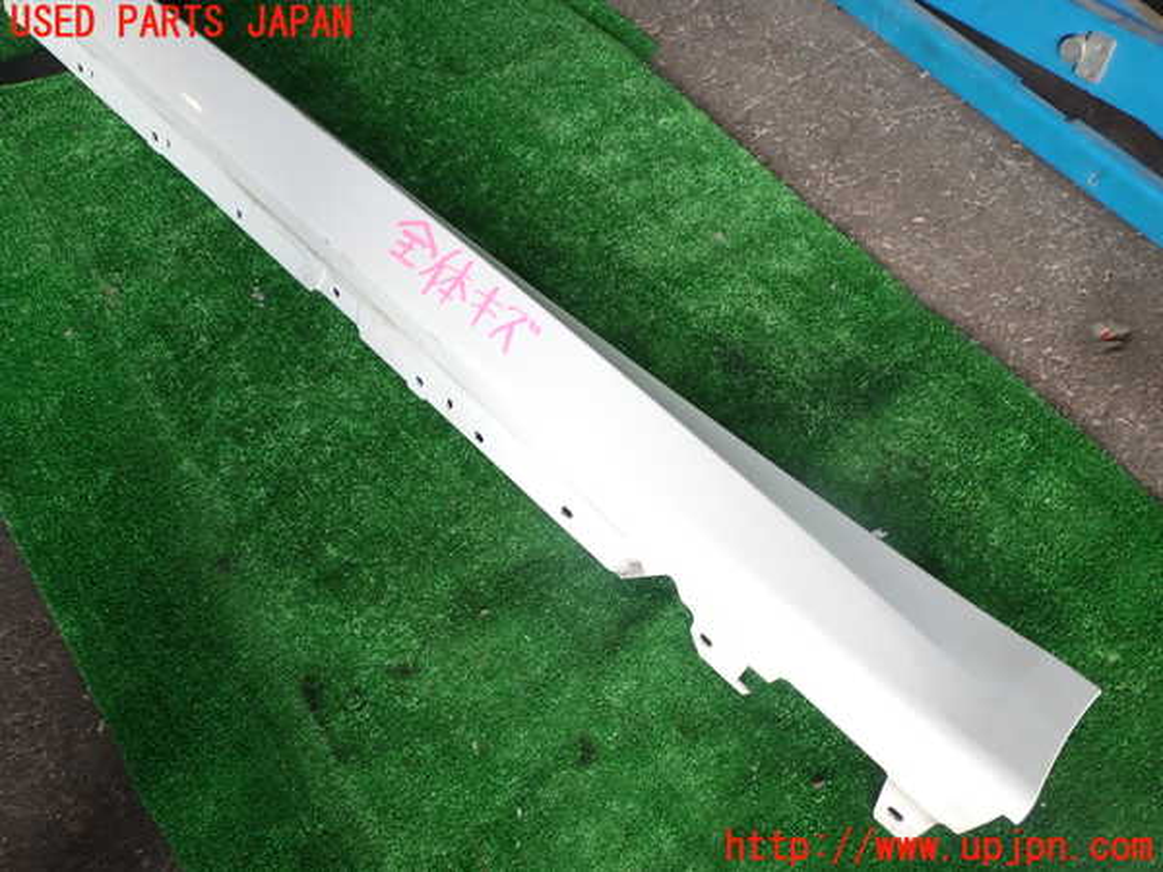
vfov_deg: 54.9
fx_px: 840
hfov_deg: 69.4
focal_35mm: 25
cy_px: 436
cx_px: 582
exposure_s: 1/100
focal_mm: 4.5
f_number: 2.8
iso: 100
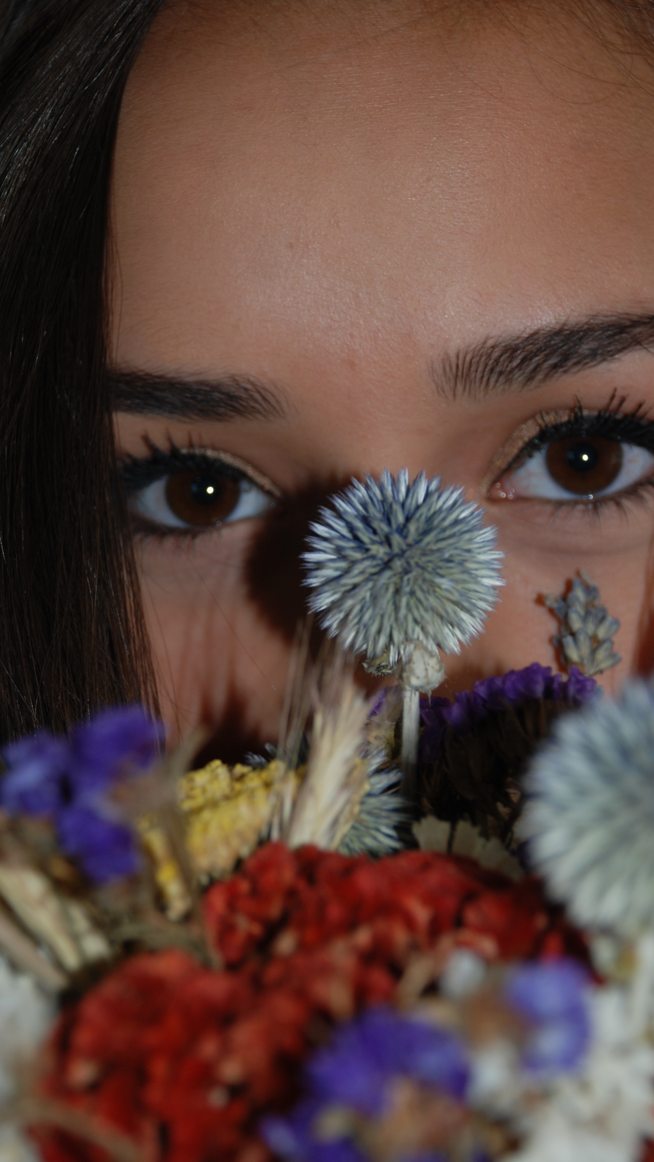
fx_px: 3422
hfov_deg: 10.9
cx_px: 386
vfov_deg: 19.3
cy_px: 580
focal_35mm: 111
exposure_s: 1/60
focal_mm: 70
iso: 200
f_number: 5.6
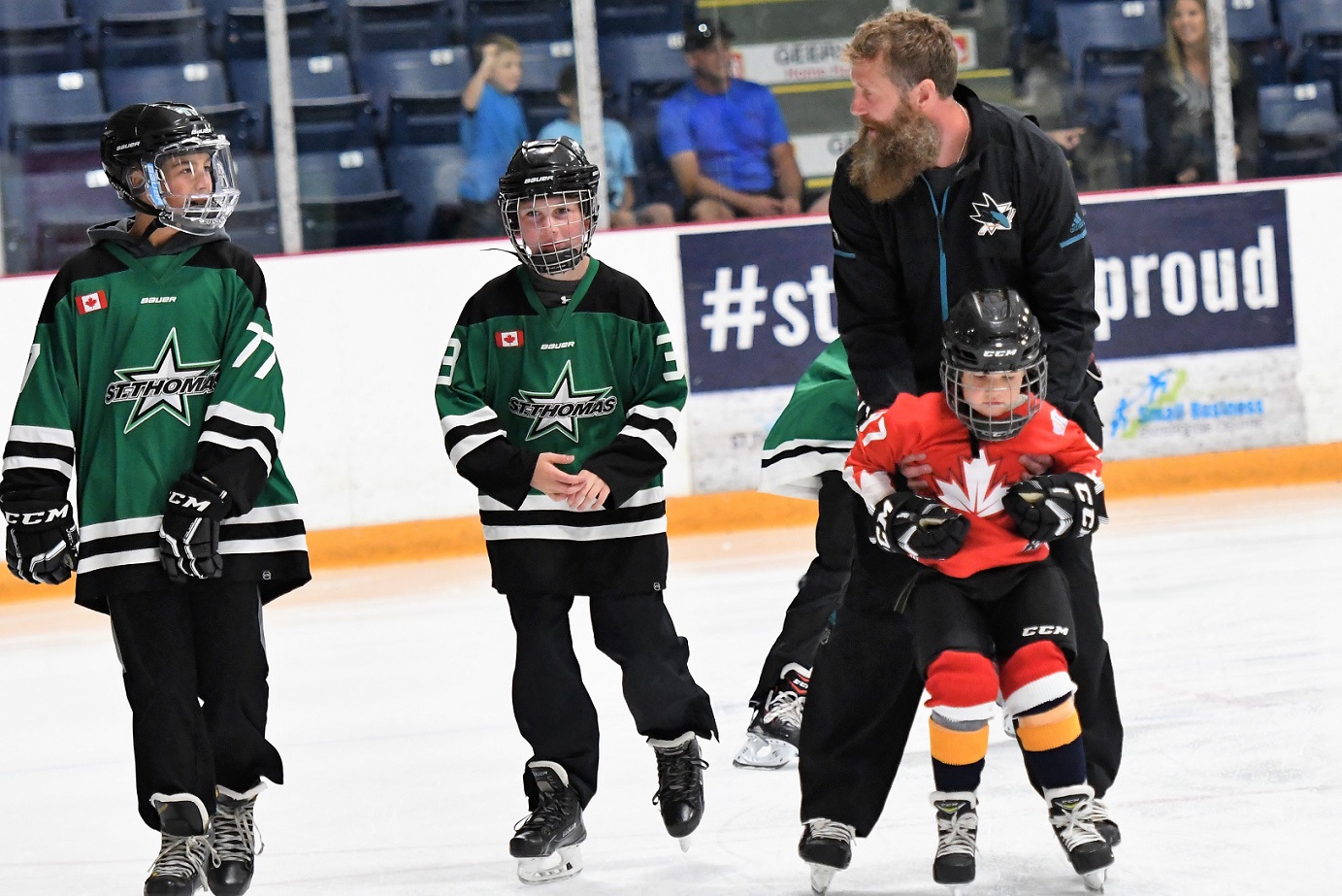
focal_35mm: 183
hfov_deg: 11.2
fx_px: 6824
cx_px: 671
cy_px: 448
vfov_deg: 7.5
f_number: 2.8
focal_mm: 122
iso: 5000
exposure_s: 1/1000
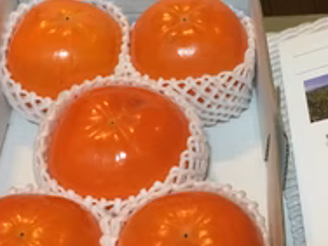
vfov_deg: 22.2
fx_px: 625
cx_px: 192
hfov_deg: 29.3
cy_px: 94
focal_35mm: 66
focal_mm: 3.3
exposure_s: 1/17
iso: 200
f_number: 2.4
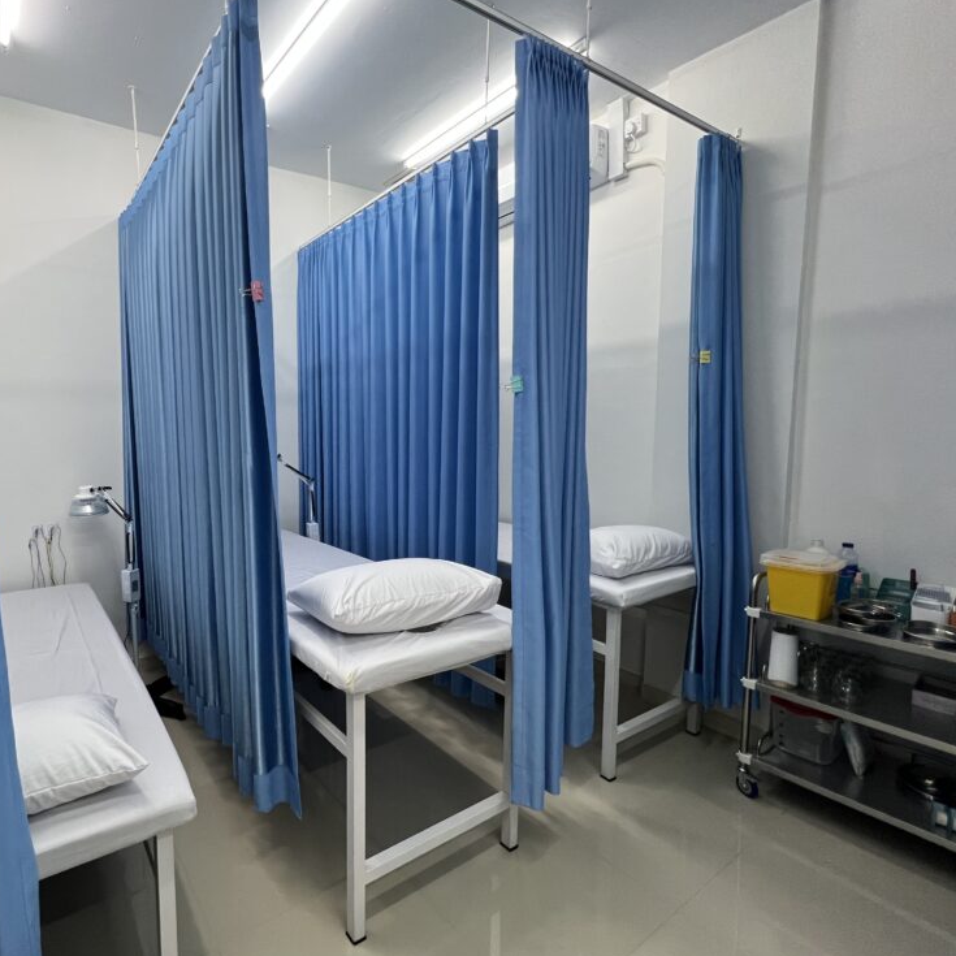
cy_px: 473
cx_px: 321
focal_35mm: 16
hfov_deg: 84.5
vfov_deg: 87.4
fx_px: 500
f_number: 1.8
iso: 200
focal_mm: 1.57
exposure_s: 1/100
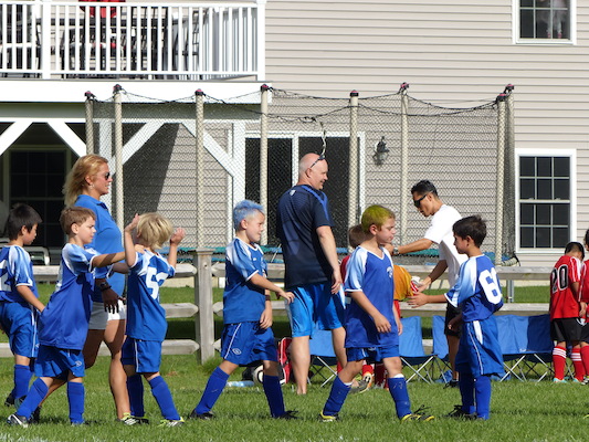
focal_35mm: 345
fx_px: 5872
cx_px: 294
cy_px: 221
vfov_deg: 4.3
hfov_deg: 5.7
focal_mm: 62.1
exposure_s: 1/1600
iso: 100
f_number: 4
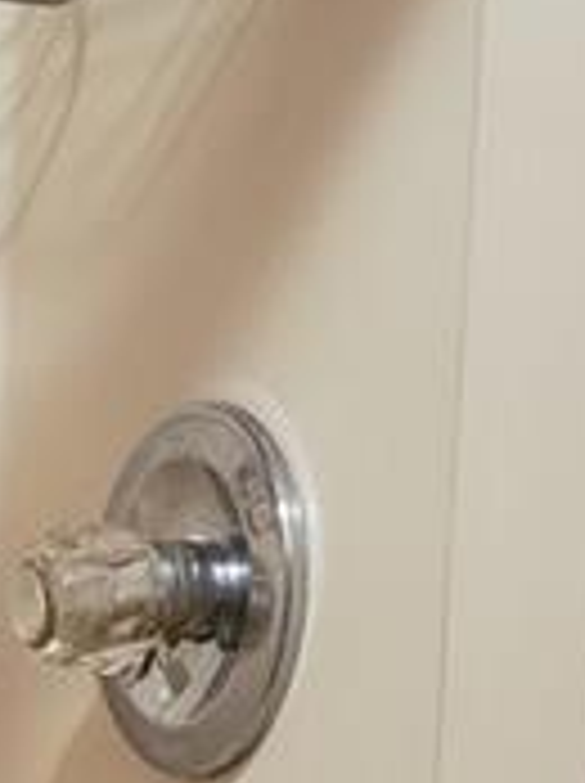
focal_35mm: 115
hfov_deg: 12.6
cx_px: -108
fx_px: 2598
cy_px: 688
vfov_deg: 16.9
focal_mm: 4.3
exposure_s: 1/20
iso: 250
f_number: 1.5
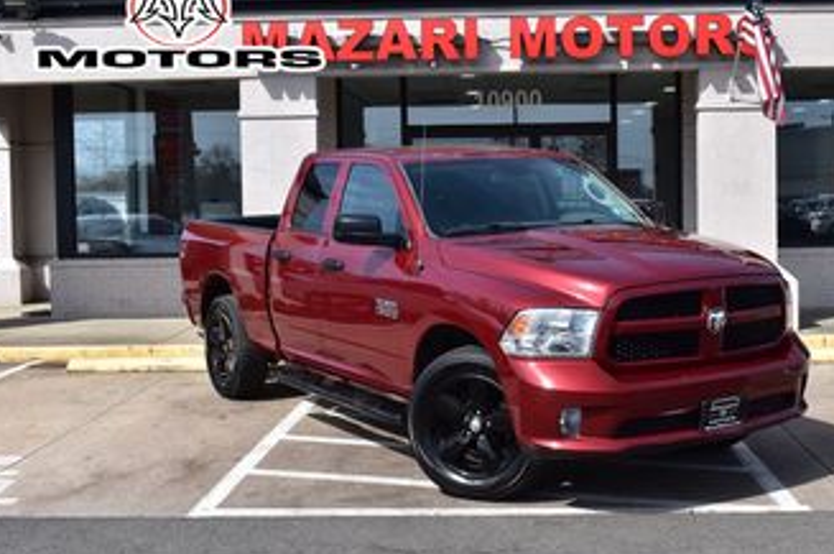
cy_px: 253
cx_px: 495
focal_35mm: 50
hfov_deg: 39.8
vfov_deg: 27.1
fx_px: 1148
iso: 400
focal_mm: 27
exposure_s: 1/500
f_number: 11
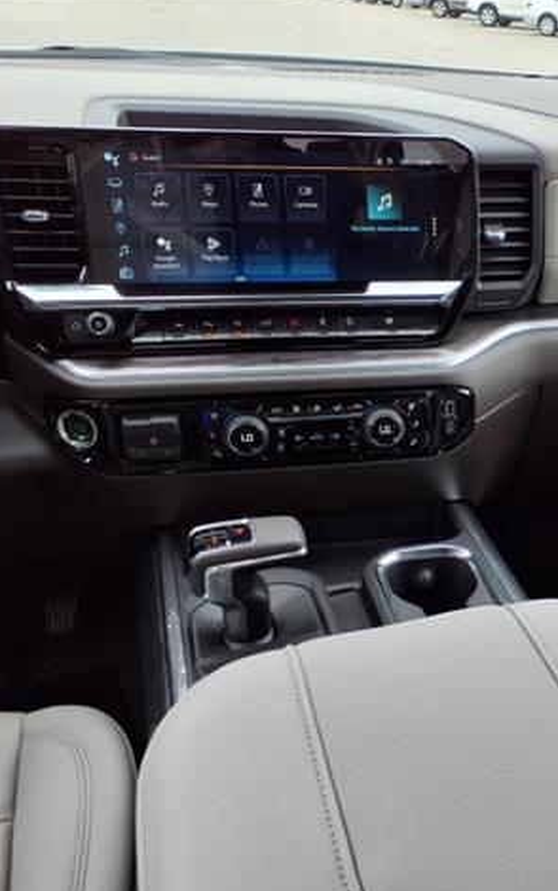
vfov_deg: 50.4
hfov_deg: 30.4
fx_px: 948
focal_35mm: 39
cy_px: 446
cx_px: 560
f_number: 1.9
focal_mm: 3.58
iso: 40
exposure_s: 1/145
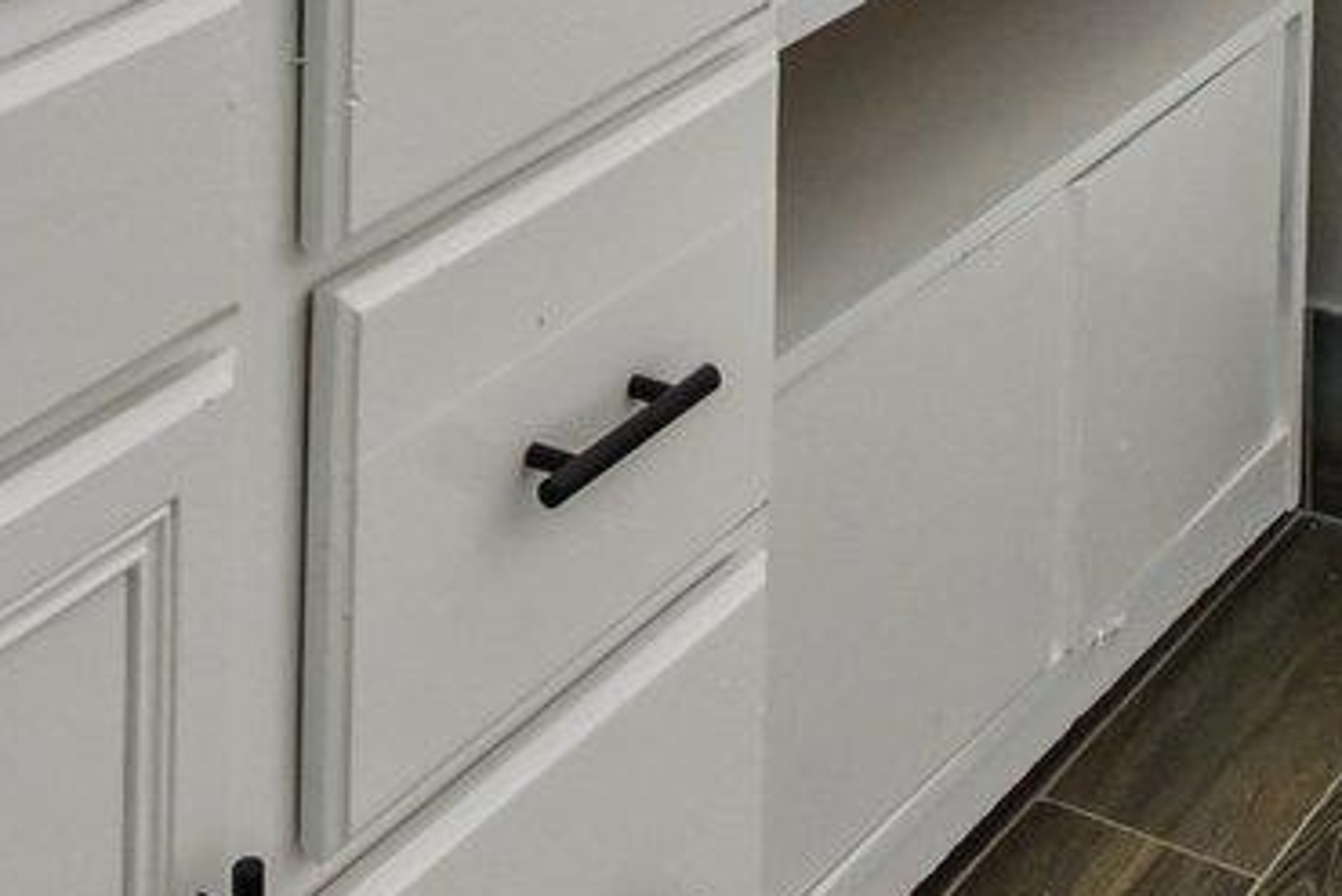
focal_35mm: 83
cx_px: 860
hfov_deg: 24.4
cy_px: -1083
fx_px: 3095
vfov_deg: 13.3
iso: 800
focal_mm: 15
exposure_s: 1/30
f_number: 8
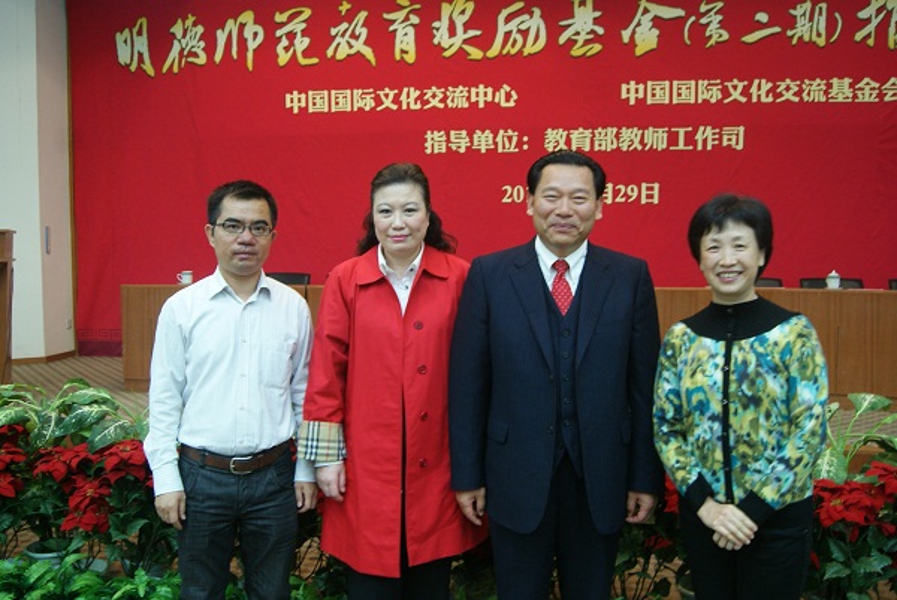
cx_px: 448
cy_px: 300
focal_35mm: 33
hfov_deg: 57.2
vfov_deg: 40.0
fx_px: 823
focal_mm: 22
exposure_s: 1/13
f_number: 4
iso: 400
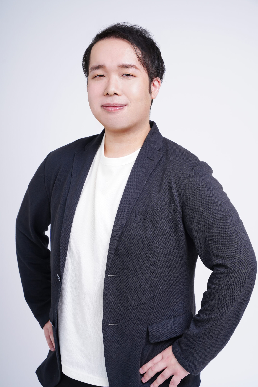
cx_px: 129
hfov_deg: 21.3
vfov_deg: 31.6
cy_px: 194
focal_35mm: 64
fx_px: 685
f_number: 8
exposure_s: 1/160
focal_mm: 63.7
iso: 400
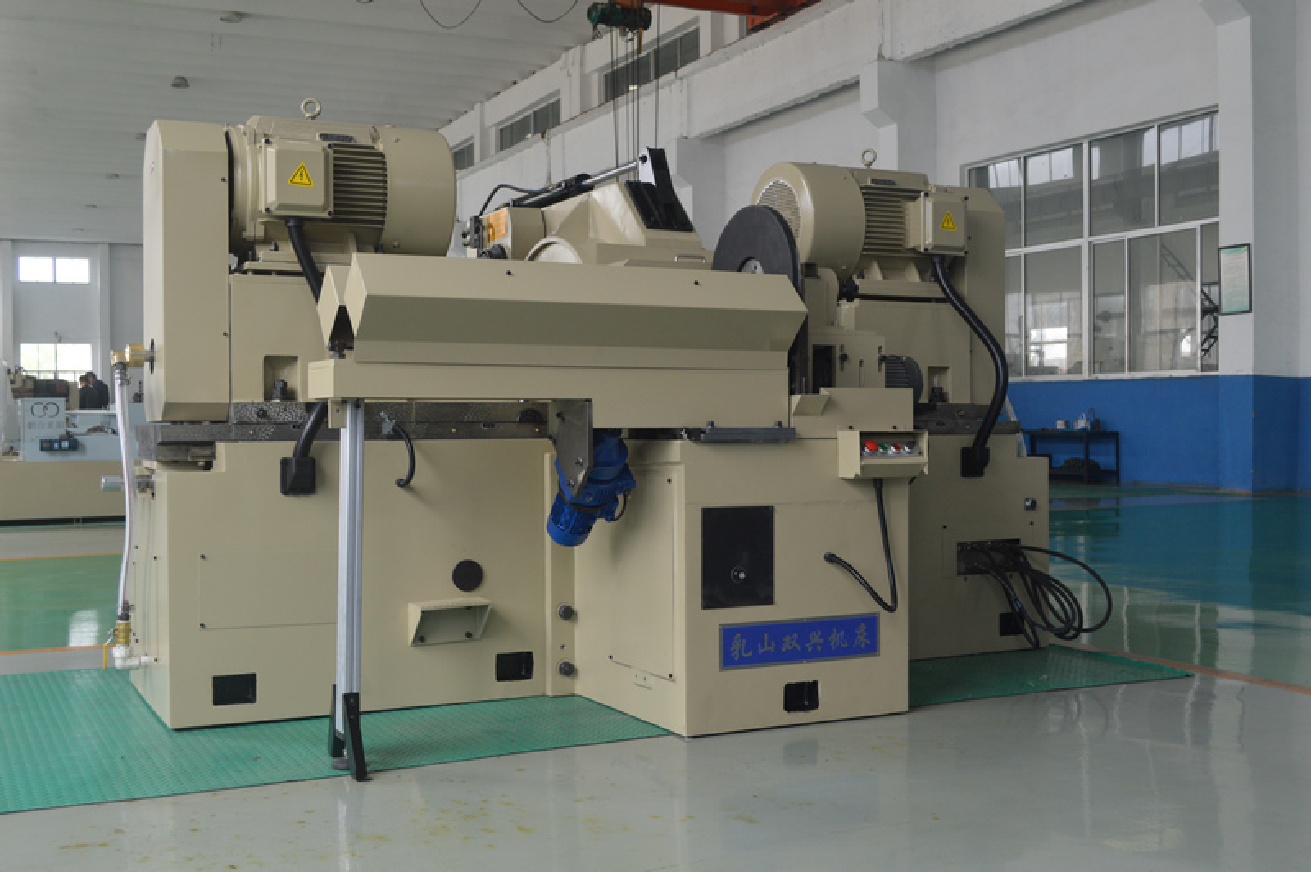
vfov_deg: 34.2
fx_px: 1419
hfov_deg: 49.6
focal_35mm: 39
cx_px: 656
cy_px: 436
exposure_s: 1/100
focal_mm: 26
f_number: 5.6
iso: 400
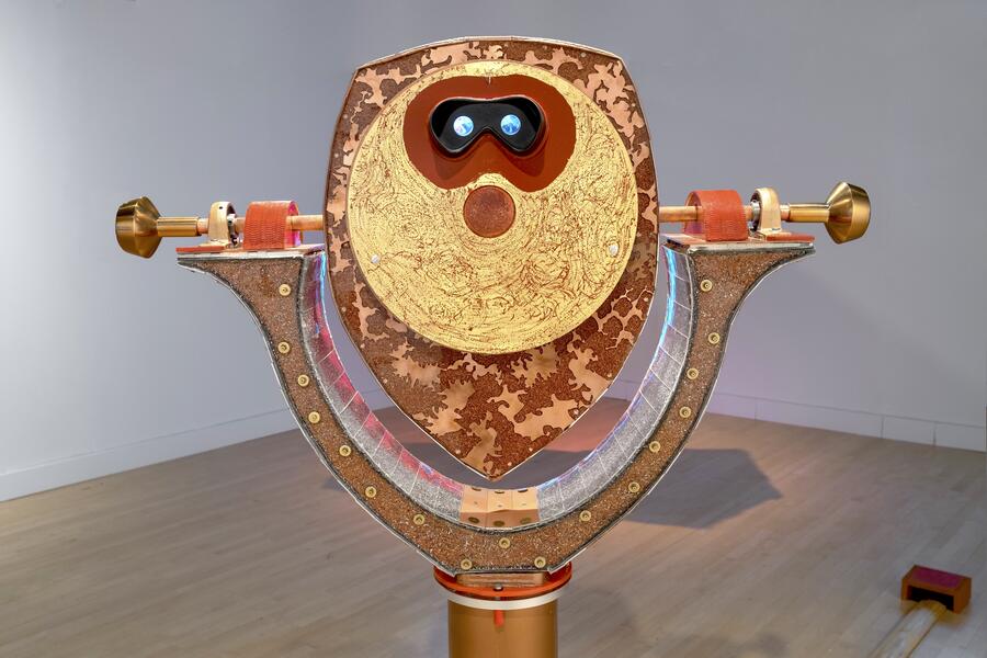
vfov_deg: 37.9
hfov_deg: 54.4
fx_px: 960
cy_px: 329
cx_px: 494
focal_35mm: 35
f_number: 5.6
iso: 500
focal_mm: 23
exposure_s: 1/13
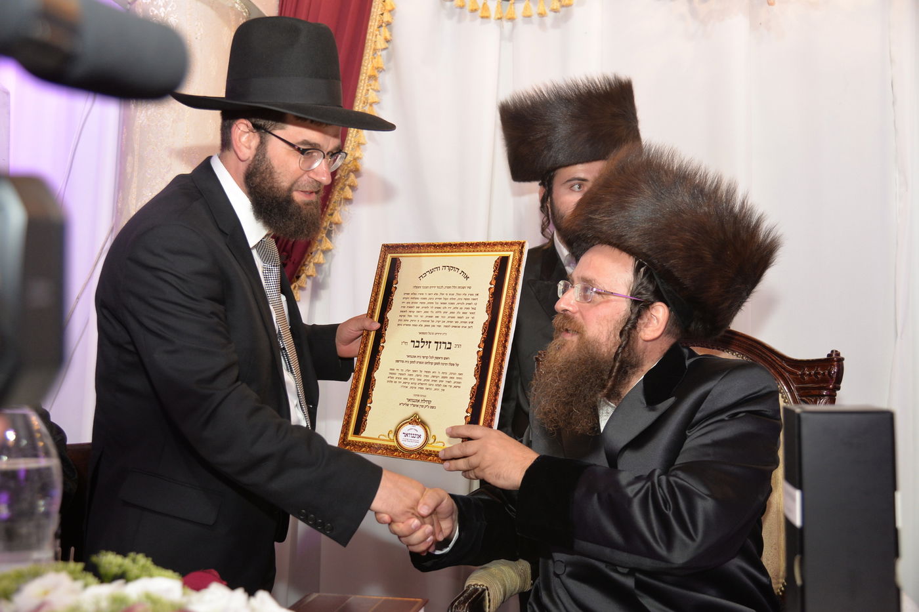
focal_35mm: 35
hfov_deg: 54.4
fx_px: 893
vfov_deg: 37.8
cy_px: 306
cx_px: 460
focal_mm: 35
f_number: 4
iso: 1000
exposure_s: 1/125
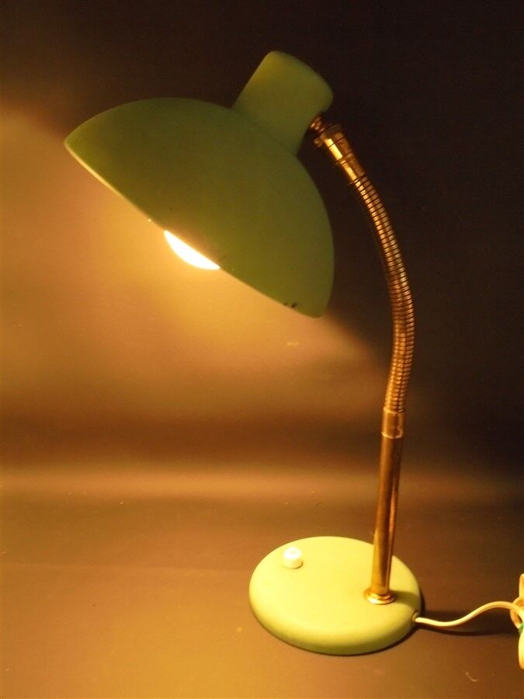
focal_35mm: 38
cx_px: 262
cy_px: 350
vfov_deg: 49.0
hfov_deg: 37.7
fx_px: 767
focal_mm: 6.9
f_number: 4.2
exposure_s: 1/20
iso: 400
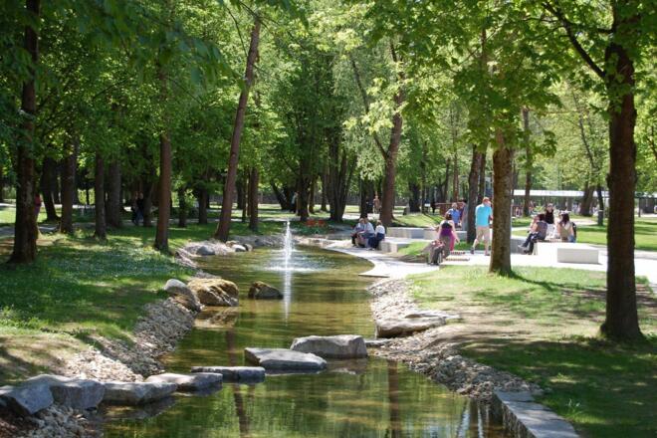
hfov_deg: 24.6
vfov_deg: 16.6
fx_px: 1506
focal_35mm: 82
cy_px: 219
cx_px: 328
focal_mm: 55
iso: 200
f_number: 7.1
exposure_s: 1/200
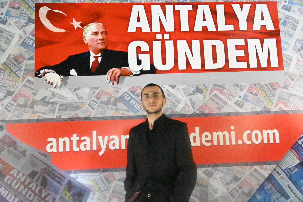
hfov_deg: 53.1
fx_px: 303
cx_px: 152
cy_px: 101
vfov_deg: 36.9
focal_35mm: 36
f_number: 4.2
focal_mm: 24
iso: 51200
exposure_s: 1/40
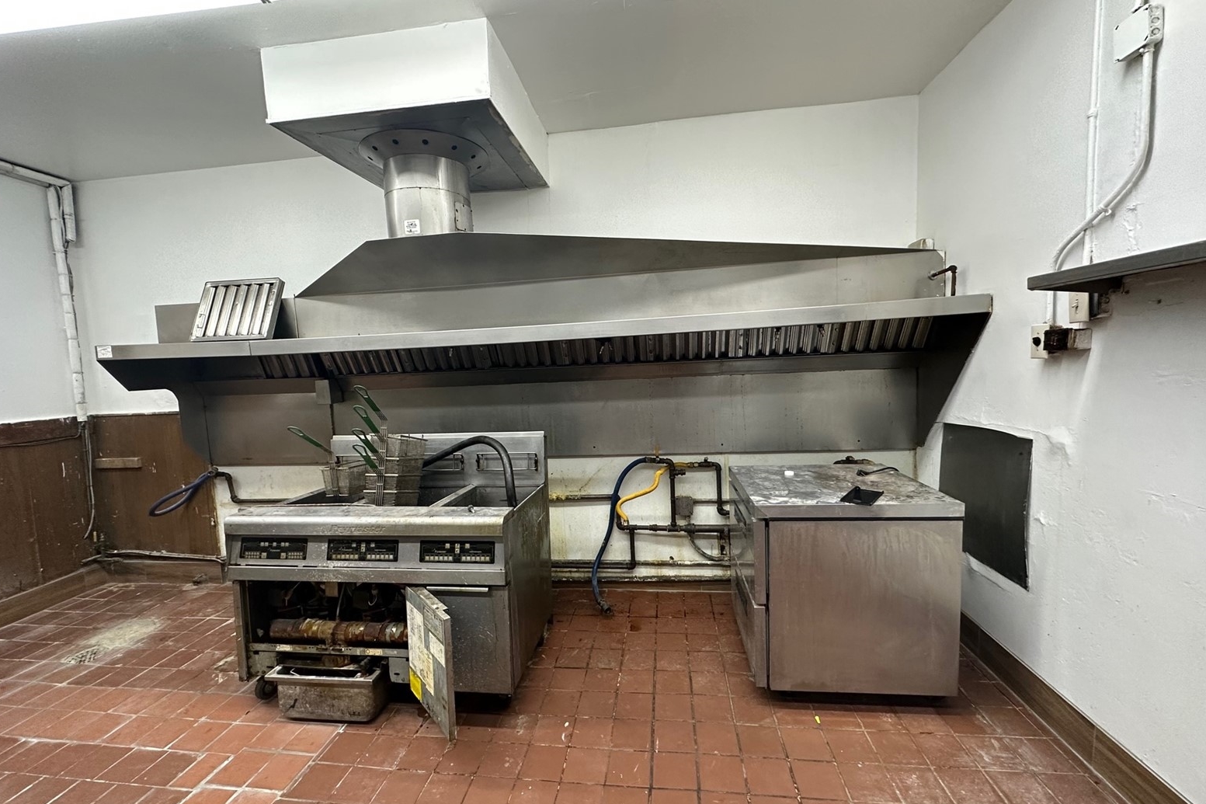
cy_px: 404
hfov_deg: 100.4
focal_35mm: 15
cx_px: 599
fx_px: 502
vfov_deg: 77.3
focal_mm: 2.22
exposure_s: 1/120
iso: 200
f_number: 2.2
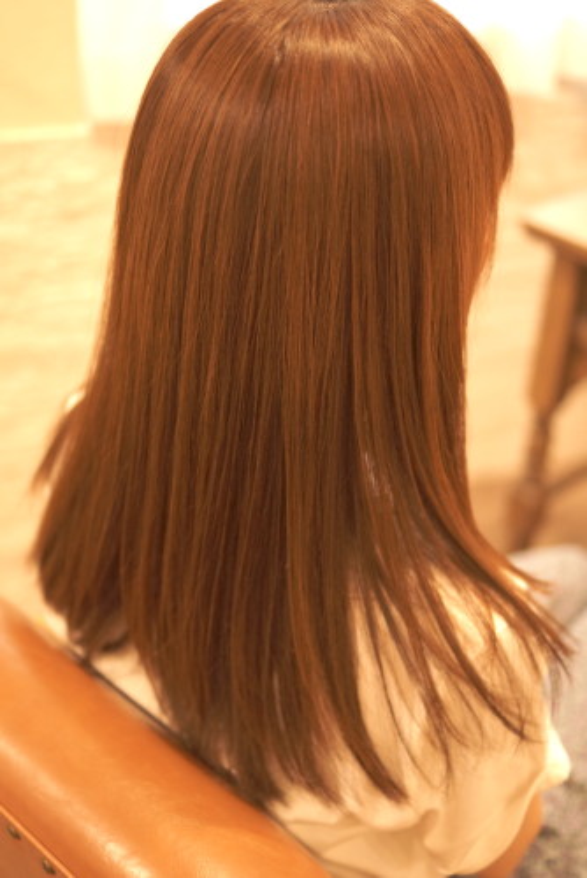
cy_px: 439
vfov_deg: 37.8
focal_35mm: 52
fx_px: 1282
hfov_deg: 25.8
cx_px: 294
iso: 800
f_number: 2
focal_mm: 35
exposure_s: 1/400
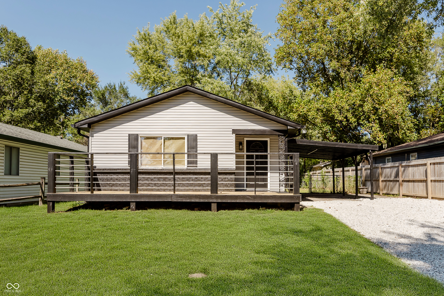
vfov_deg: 62.0
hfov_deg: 84.0
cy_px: 148
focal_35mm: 20
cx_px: 222
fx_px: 247
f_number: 5.6
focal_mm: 20
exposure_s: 1/2500
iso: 320
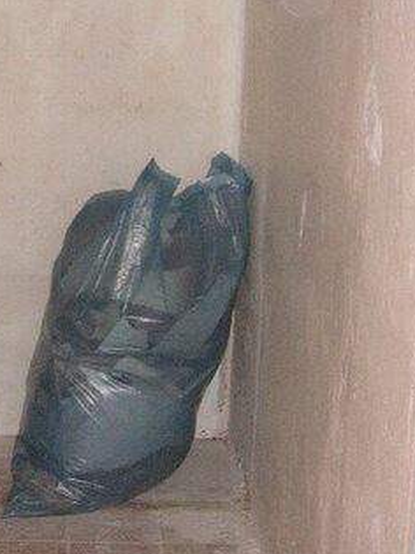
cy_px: 76
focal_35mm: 94
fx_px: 1504
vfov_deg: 20.5
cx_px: 81
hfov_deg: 15.6
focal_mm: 6.1
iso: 160
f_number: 2.8
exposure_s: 1/45
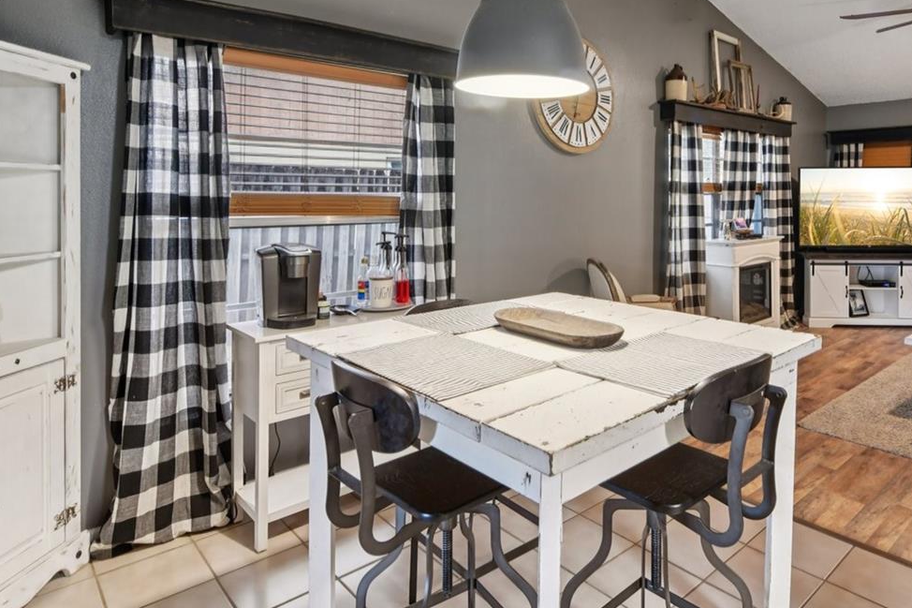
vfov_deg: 54.1
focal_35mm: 23
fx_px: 583
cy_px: 208
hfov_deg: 74.9
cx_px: 566
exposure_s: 1/4
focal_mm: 14
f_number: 8
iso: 400
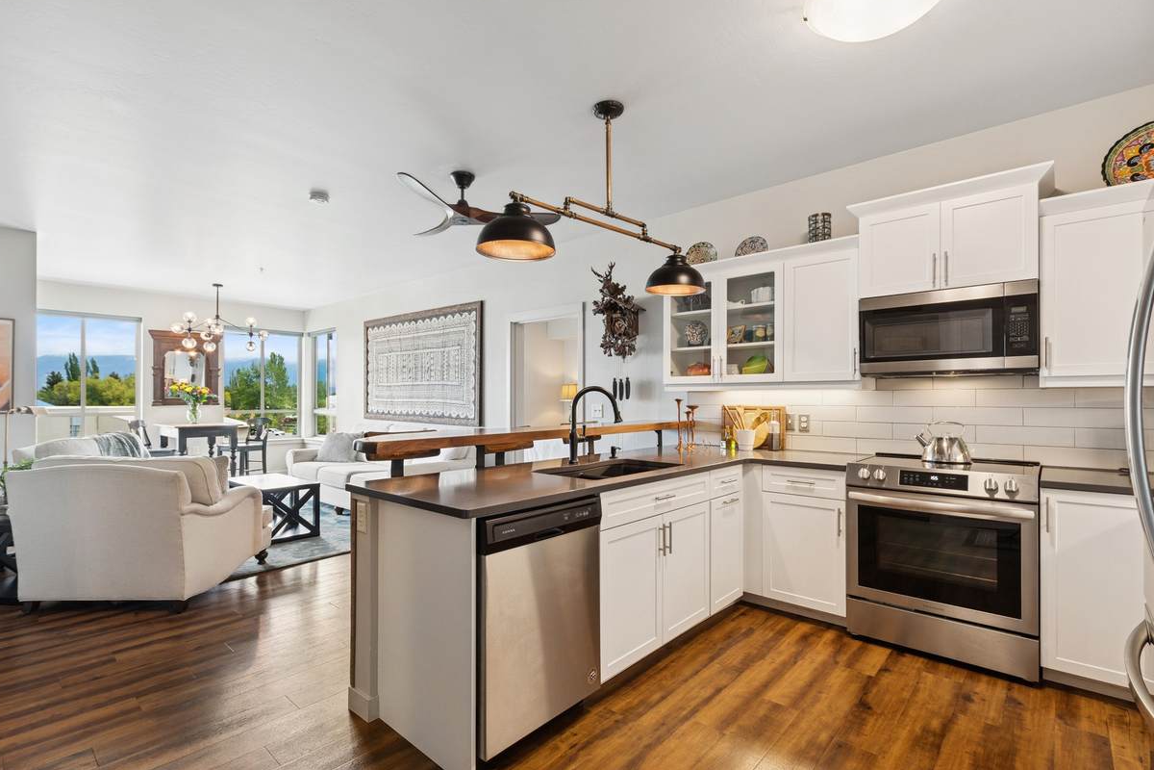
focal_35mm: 16
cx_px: 569
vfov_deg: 73.7
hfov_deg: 96.7
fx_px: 513
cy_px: 382
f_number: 6.3
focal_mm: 10
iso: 100
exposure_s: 1/13
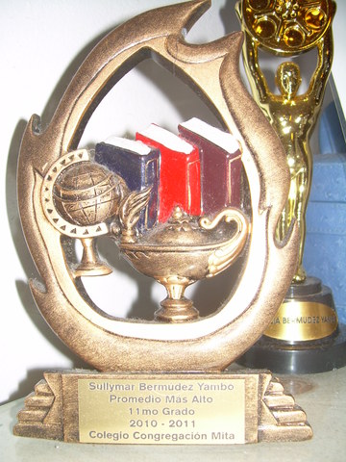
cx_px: 173
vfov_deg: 49.0
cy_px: 231
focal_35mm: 38
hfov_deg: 37.7
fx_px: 506
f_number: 2.8
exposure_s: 1/60
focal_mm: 6.3
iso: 50
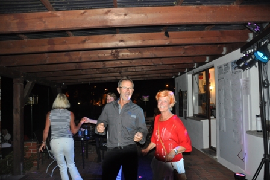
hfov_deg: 67.4
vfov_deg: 47.9
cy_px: 90
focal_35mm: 27
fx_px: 202
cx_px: 135
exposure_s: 1/60
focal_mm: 18
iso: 800
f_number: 3.5
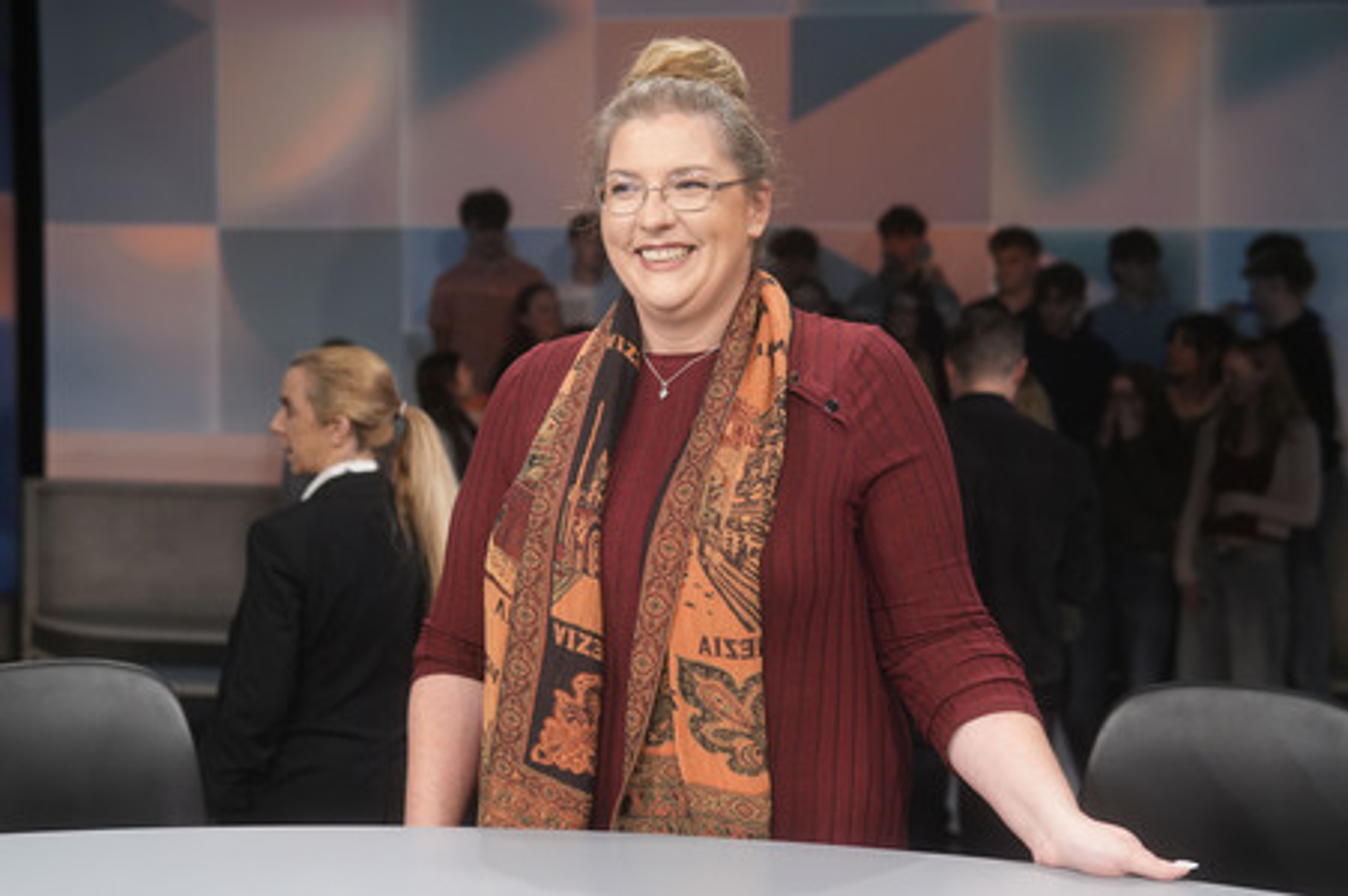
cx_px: 674
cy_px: 448
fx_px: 1684
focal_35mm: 45
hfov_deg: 43.6
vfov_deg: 29.8
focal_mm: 30
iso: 640
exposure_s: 1/160
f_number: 2.2
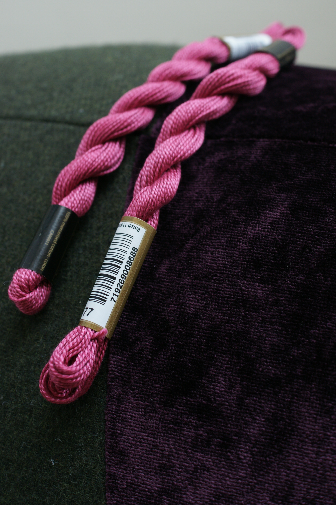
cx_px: 168
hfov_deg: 25.7
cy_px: 252
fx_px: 736
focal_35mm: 52
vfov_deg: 37.9
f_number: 5
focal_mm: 35
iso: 400
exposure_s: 1/160
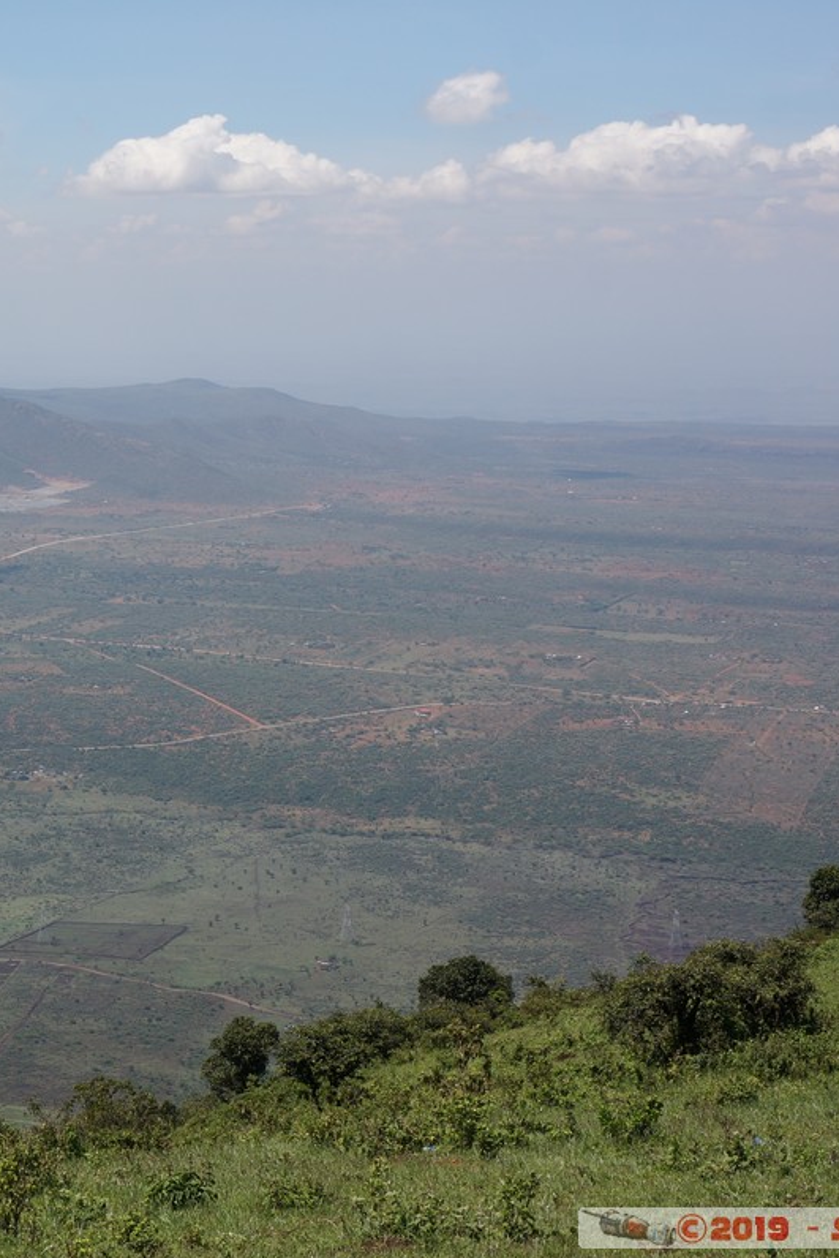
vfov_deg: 29.6
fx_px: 2376
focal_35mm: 68
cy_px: 629
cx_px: 114
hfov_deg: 19.7
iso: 100
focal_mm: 30
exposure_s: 1/250
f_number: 9
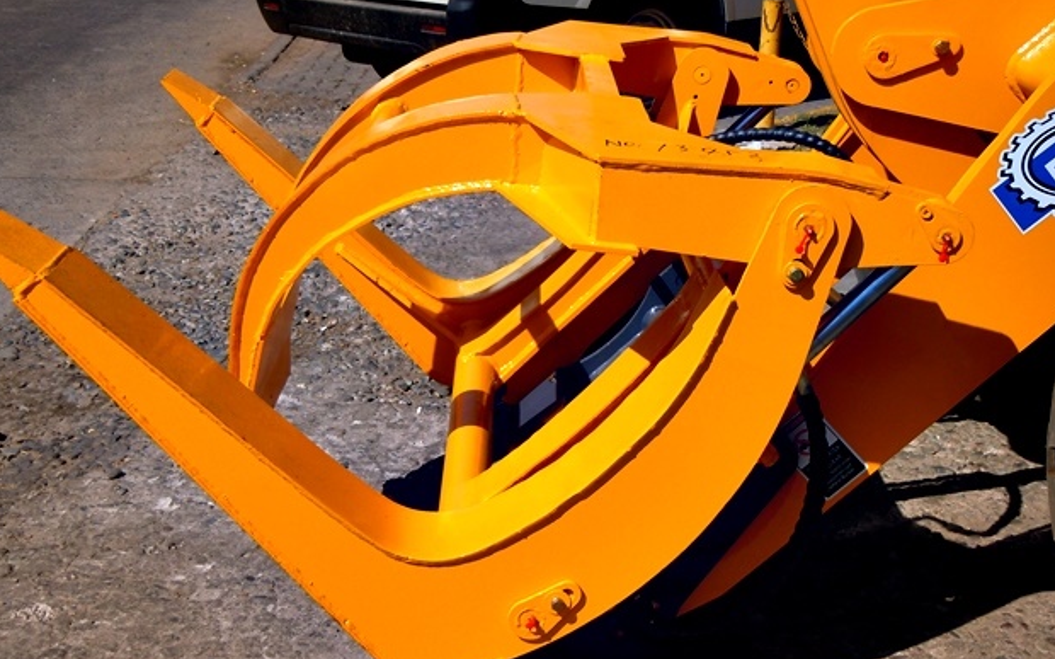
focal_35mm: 51
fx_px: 1466
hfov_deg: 39.6
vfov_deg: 25.3
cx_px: 527
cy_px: 331
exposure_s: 1/400
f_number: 7.6
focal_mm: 8.1
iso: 100
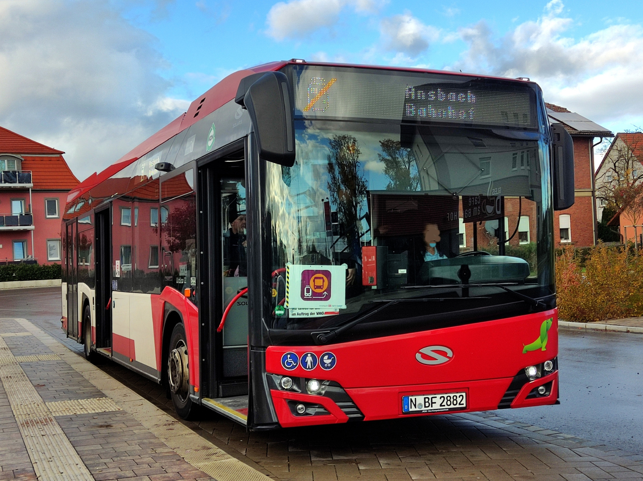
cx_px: 322
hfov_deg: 43.0
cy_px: 240
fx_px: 817
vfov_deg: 32.8
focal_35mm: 44
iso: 50
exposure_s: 1/633
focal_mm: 4.71
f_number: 1.79
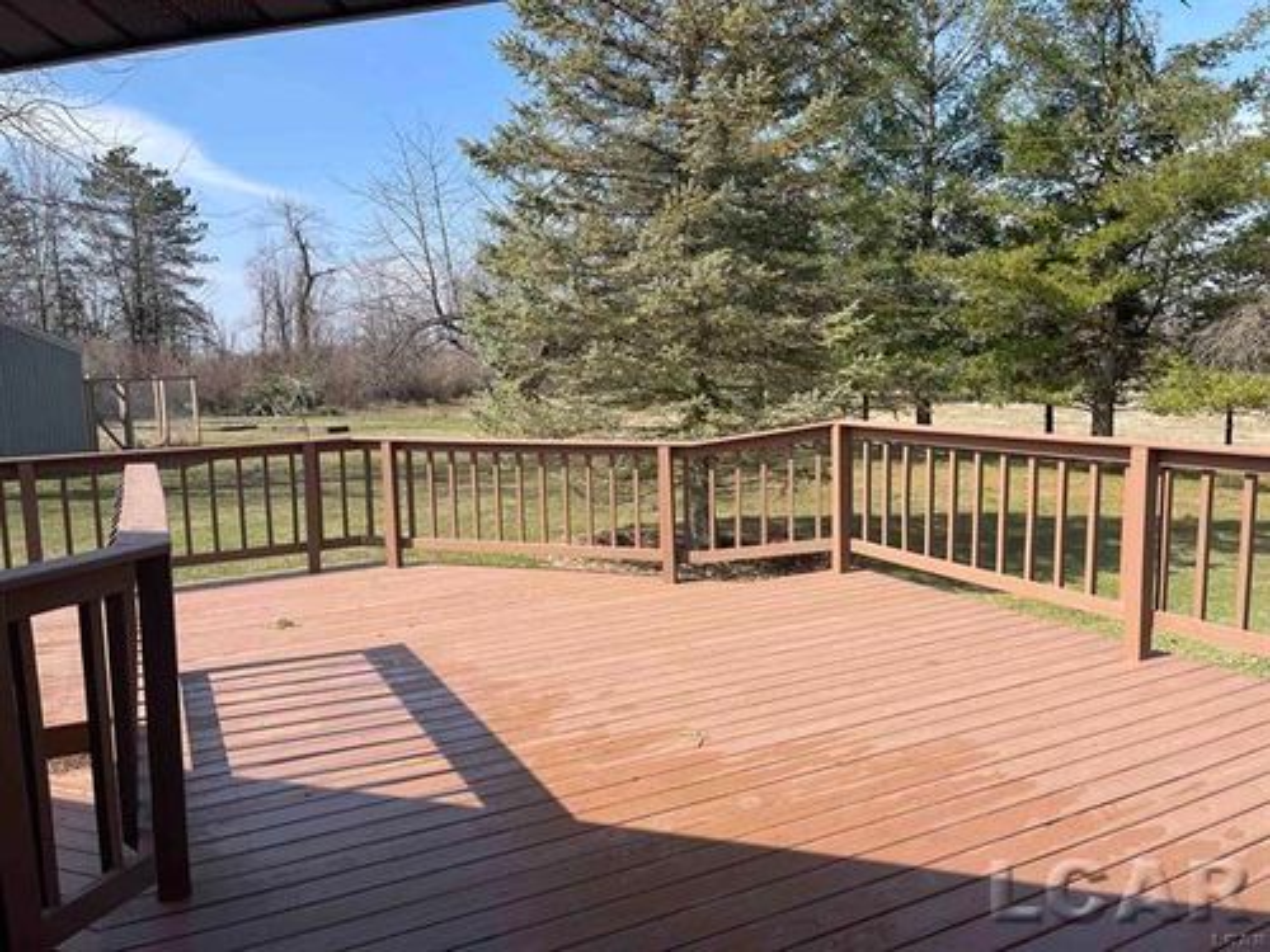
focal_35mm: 26
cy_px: 476
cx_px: 635
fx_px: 954
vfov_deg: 53.1
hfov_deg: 67.3
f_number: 1.6
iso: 32
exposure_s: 1/1976
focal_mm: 5.1
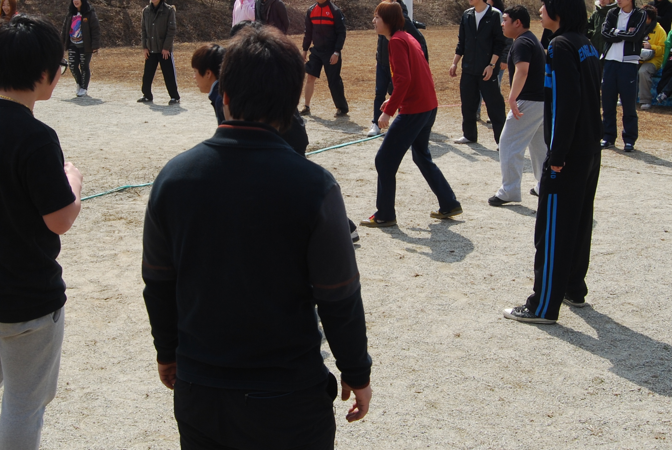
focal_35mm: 51
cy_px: 122
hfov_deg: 38.8
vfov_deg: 26.3
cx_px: 318
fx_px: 953
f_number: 7.1
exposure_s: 1/200
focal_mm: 18
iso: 100
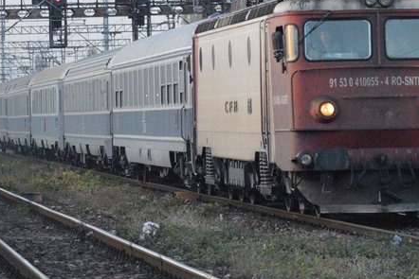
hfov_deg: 9.3
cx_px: 259
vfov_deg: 6.2
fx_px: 2585
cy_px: 64
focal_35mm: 222
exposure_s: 1/400
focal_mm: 82
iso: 3200
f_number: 4.2
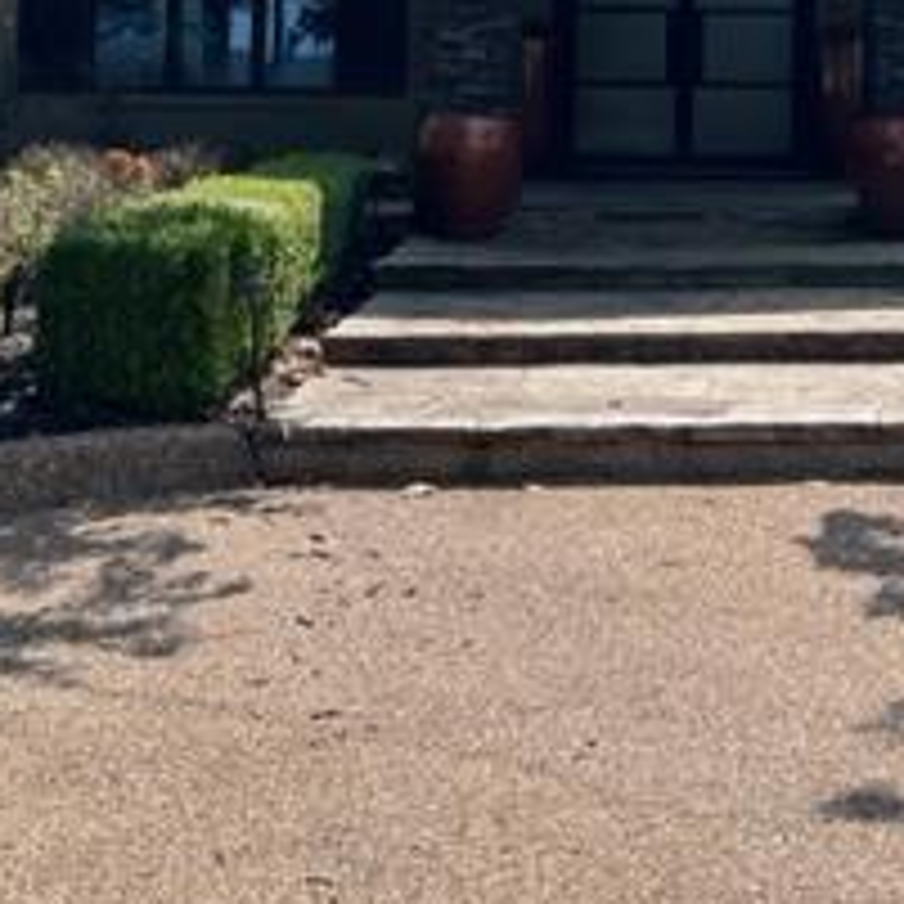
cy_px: -9
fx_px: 2157
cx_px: 882
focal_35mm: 73
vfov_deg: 22.7
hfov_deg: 22.8
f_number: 1.5
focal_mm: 5.7
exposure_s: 1/1869
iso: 50
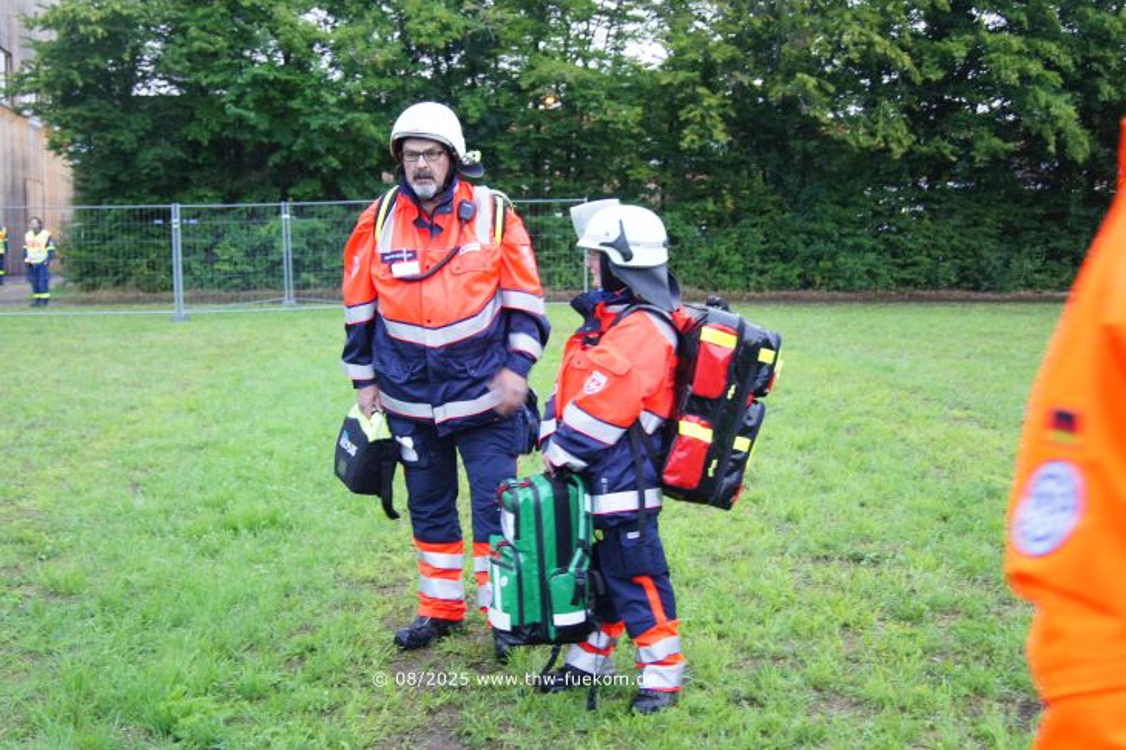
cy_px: 383
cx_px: 517
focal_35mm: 46
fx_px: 1438
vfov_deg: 29.2
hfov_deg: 42.7
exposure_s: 1/15
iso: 1000
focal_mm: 28
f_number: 4.5
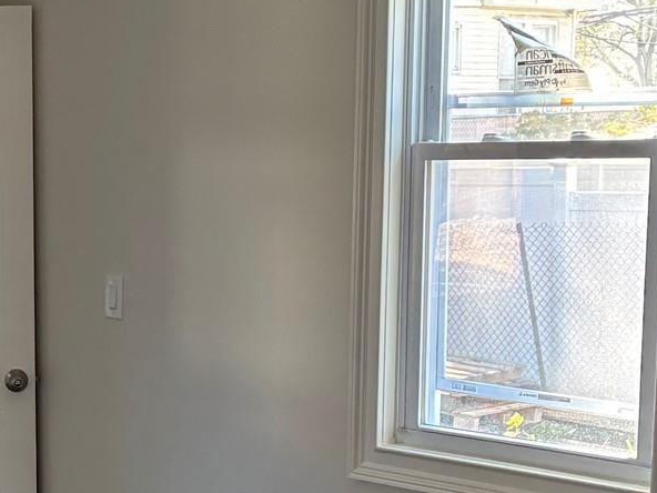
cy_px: 450
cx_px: -39
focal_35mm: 90
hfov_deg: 20.9
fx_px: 1708
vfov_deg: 16.2
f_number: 1.6
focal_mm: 5.96
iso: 125
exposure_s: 1/82
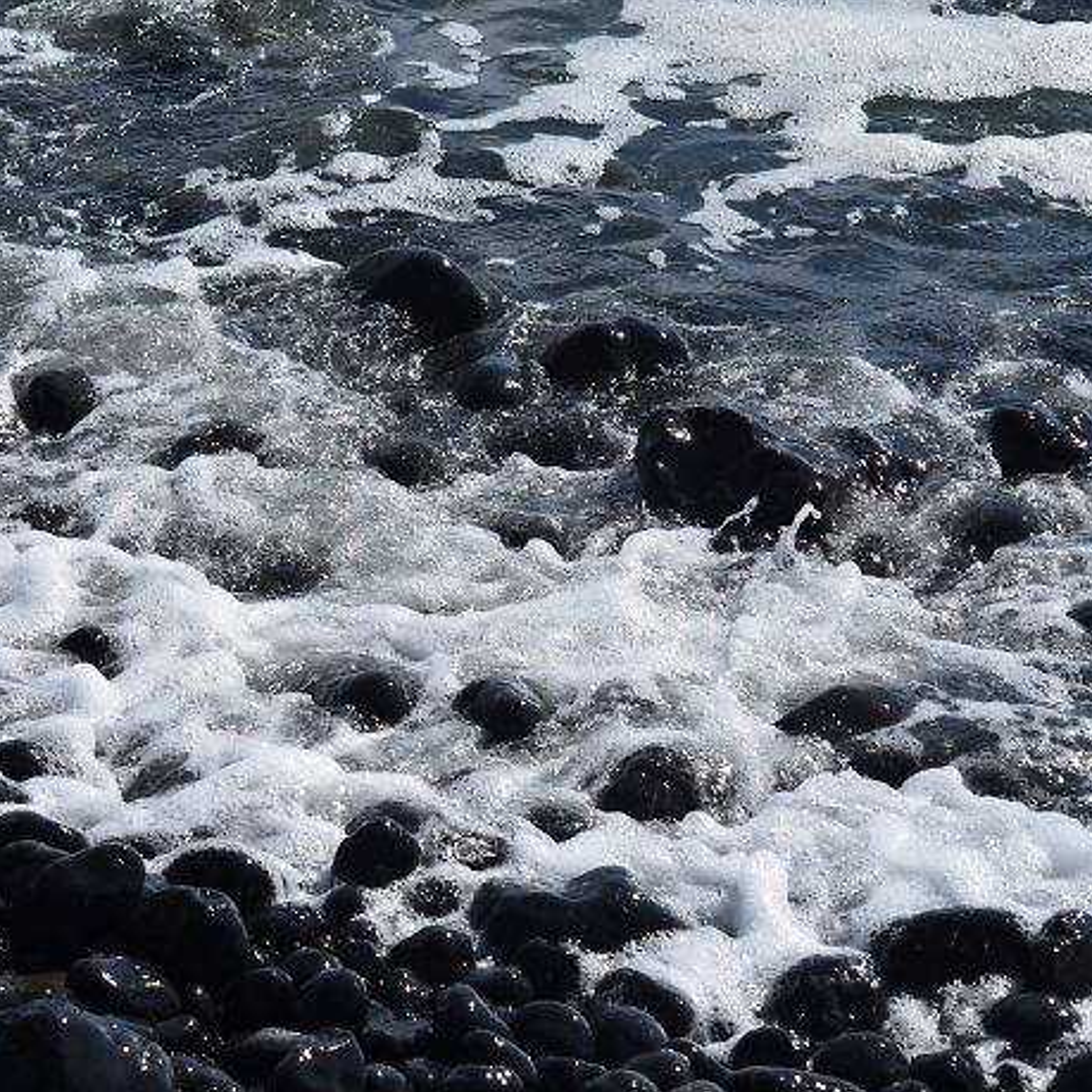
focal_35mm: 107
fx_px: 3806
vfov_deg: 16.3
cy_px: 544
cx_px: 331
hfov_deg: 16.3
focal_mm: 55
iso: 100
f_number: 9
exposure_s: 1/320
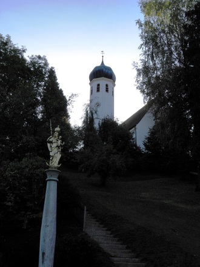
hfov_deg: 36.8
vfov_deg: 47.9
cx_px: 100
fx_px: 300
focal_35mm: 39
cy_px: 134
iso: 100
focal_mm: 7.1
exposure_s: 1/400
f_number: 5.7
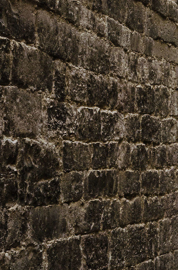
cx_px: 313
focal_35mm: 117
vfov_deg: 17.5
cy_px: 146
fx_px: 872
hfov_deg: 10.9
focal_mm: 22
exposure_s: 1/40
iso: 400
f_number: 14
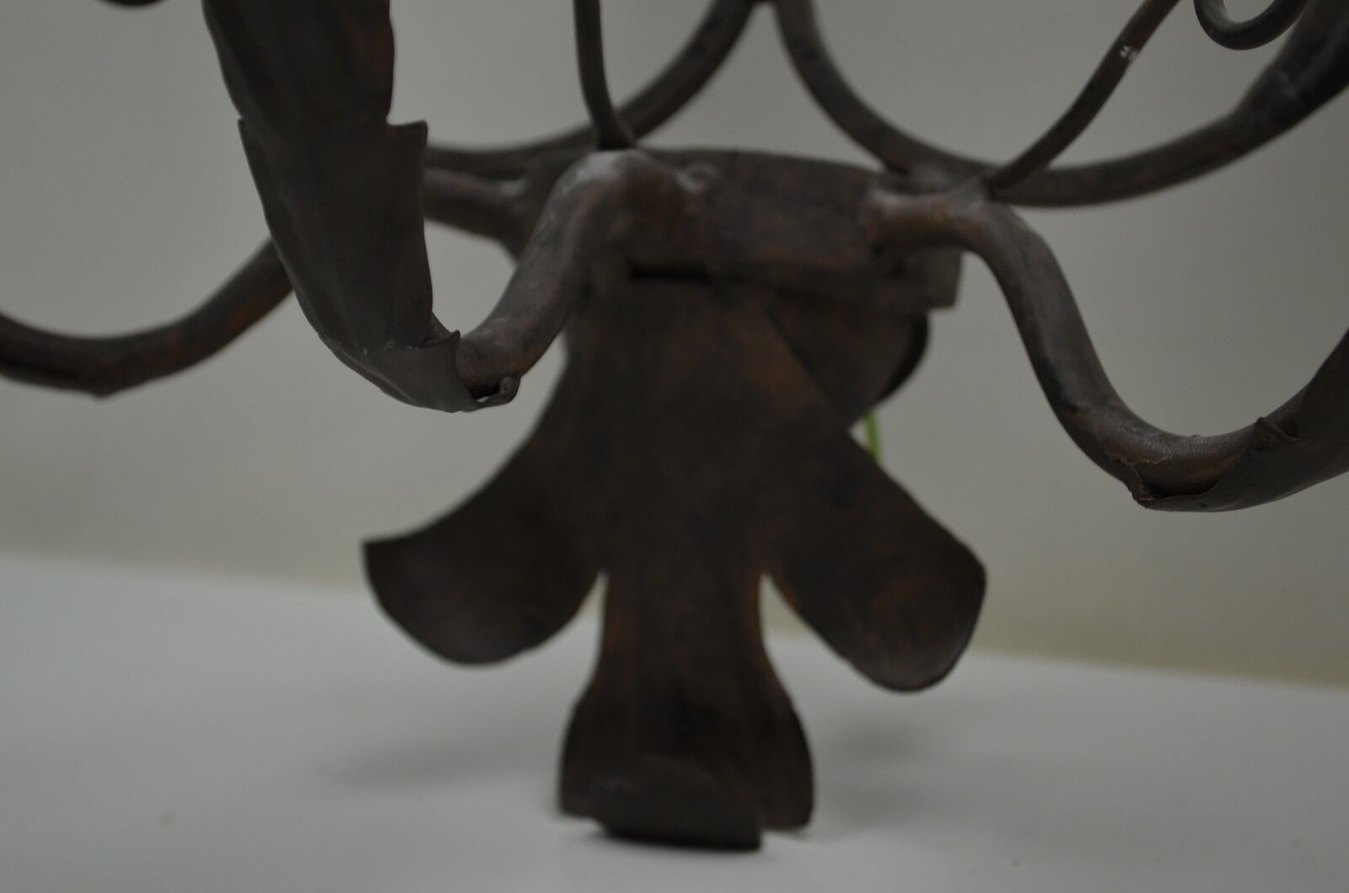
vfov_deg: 20.1
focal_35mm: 68
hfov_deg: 29.9
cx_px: 674
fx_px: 2524
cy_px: 446
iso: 360
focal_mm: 45
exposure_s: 1/125
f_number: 5.6
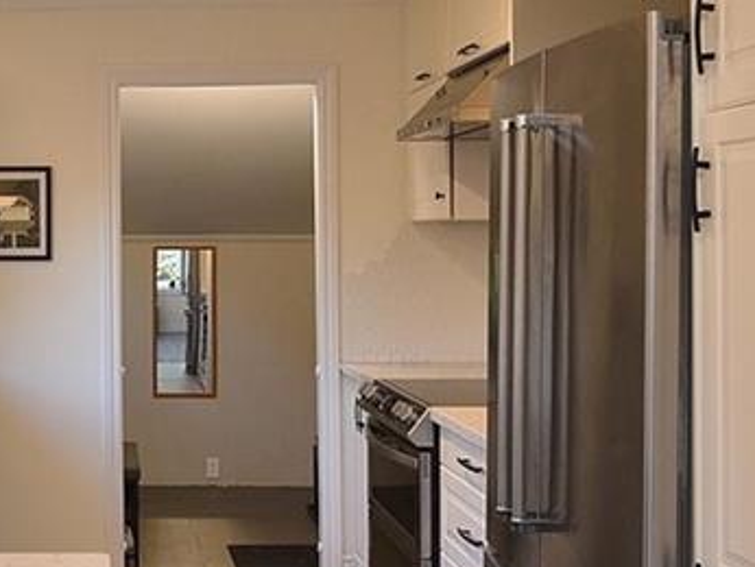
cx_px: -41
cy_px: 251
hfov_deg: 32.0
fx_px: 1179
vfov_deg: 27.0
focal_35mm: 54
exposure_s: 1/60
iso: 500
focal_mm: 19
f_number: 6.3
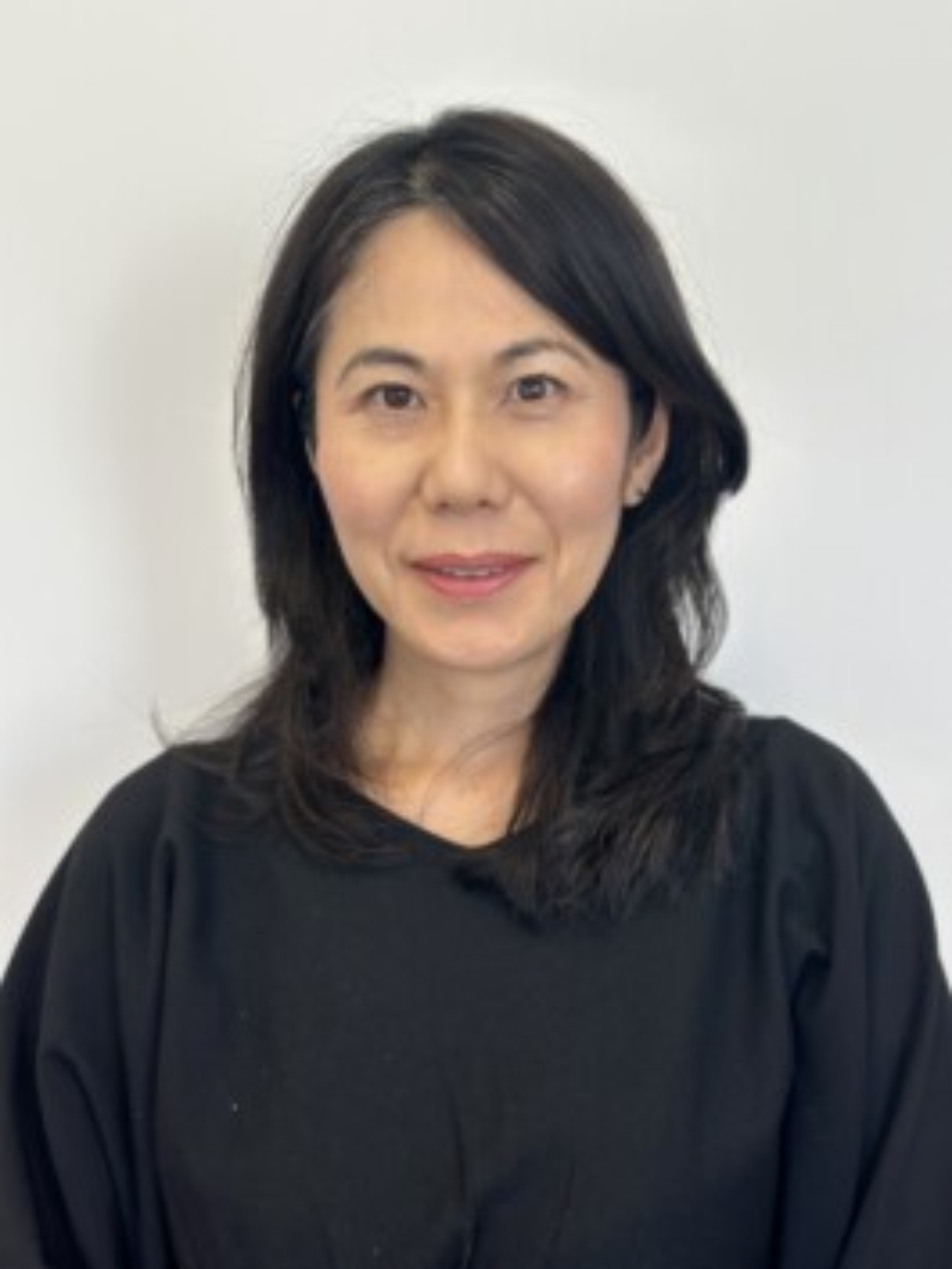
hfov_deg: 30.3
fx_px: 1759
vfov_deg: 39.6
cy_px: 634
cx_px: 476
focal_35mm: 48
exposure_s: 1/170
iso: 100
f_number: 1.78
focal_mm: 6.86
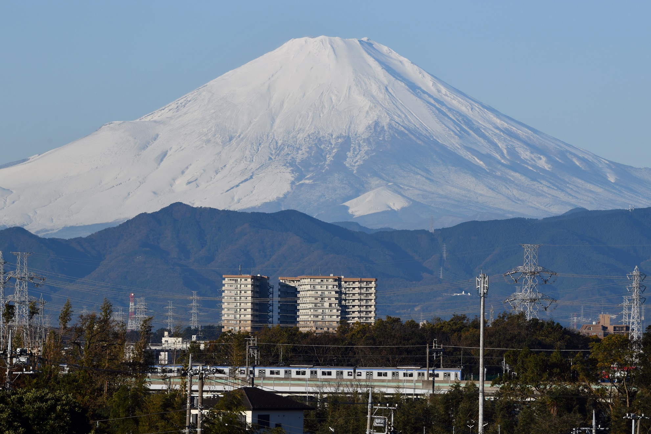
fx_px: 4883
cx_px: 326
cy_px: 217
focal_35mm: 270
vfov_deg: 5.1
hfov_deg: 7.6
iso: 100
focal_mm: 270
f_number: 11
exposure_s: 1/250
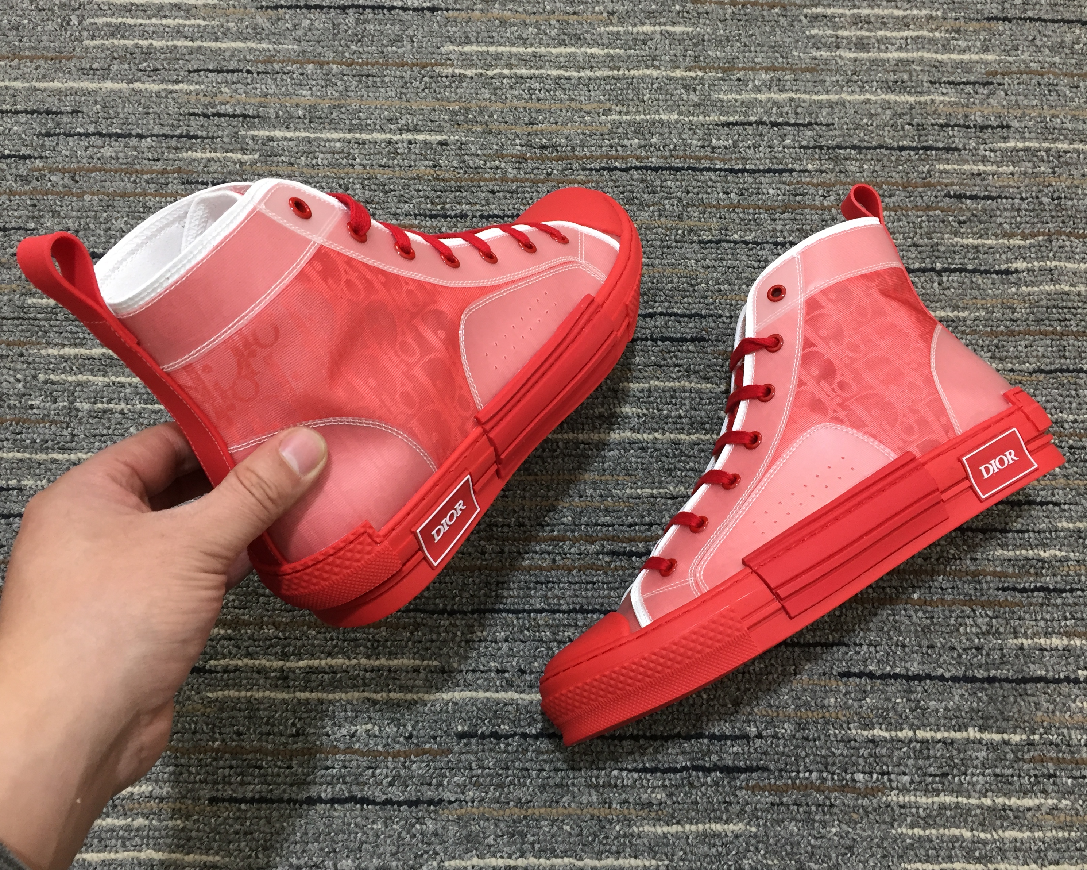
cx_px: 546
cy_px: 429
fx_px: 997
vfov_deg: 47.1
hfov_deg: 57.2
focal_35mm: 31
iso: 125
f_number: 2.2
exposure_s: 1/33
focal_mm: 4.15
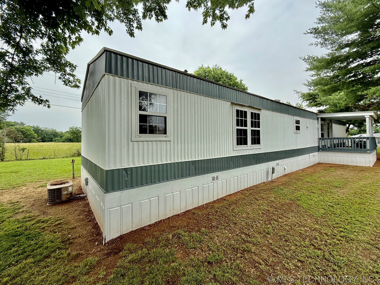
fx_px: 165
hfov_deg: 98.2
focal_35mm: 15
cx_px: 195
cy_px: 136
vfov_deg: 81.7
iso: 64
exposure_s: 1/726
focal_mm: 2.22
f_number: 2.2
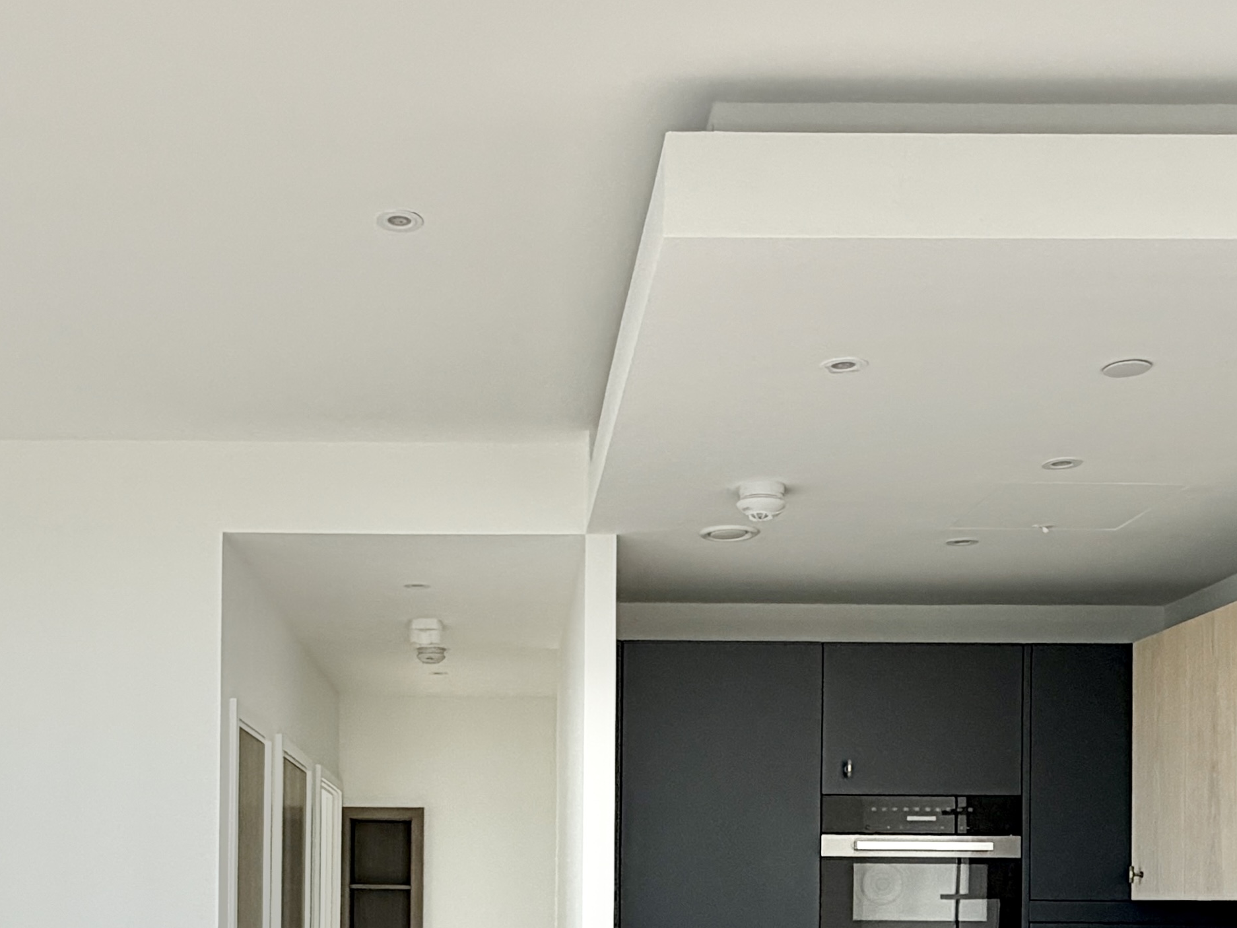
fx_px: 1430
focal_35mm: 40
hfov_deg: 45.7
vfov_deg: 33.1
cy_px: 921
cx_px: 370
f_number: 2.2
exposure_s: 1/502
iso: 50
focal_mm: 2.22
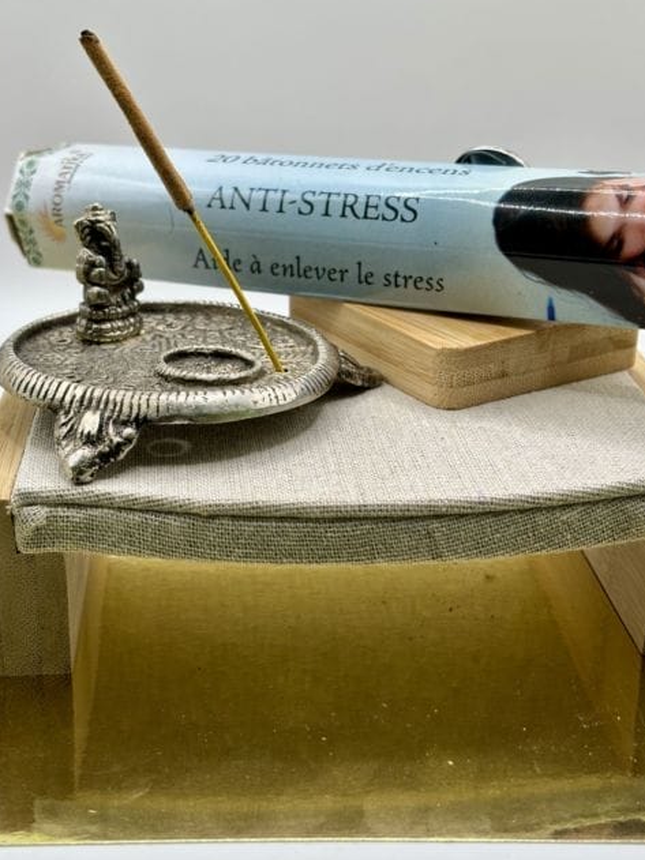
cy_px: 414
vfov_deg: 34.9
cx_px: 308
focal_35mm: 55
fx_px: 1367
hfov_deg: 26.5
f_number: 1.6
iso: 32
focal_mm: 5.96
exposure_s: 1/100
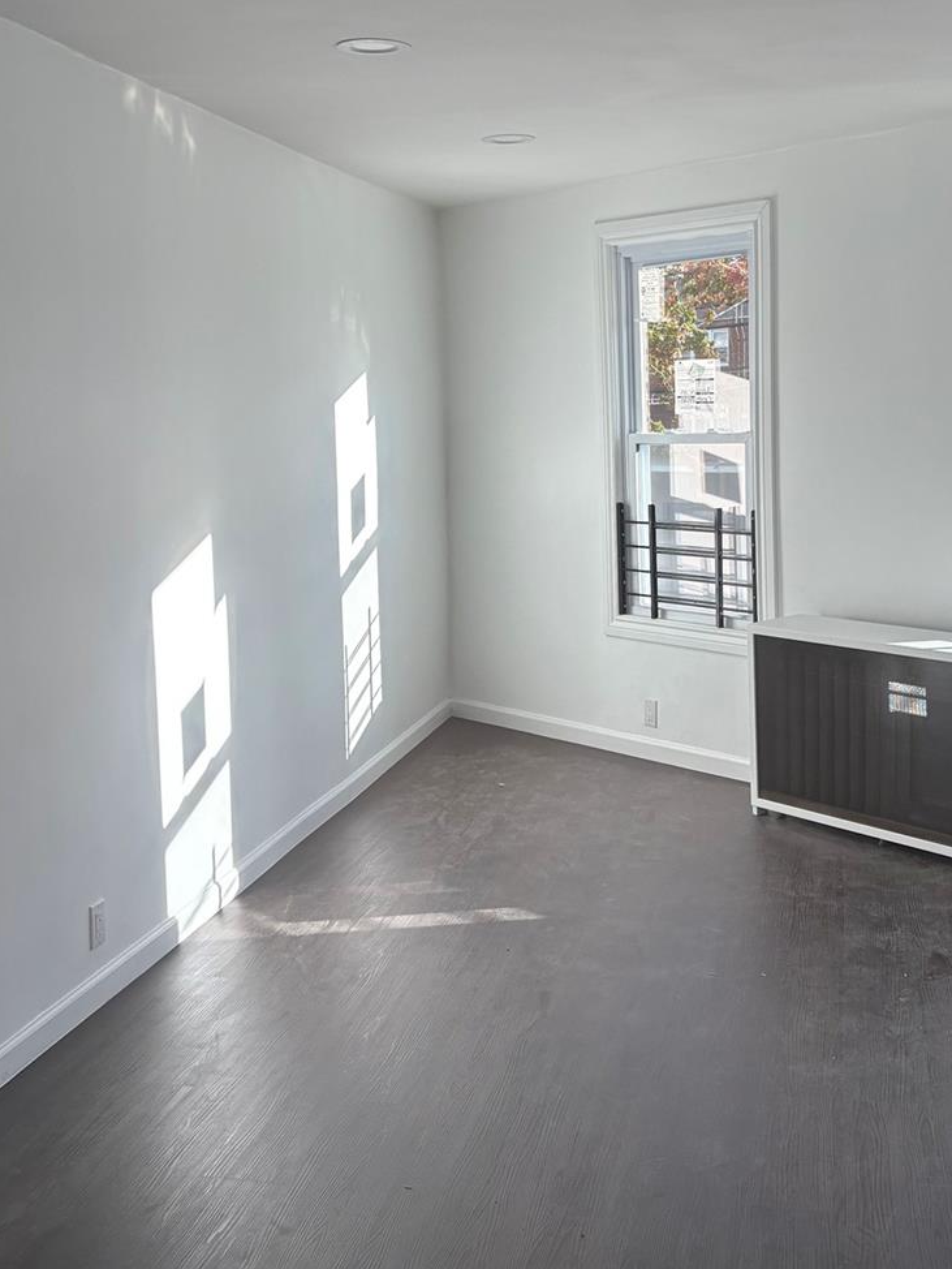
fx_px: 1503
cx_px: 516
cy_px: 541
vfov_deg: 45.6
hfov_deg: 35.1
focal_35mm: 41
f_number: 1.6
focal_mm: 5.96
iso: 64
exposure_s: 1/820
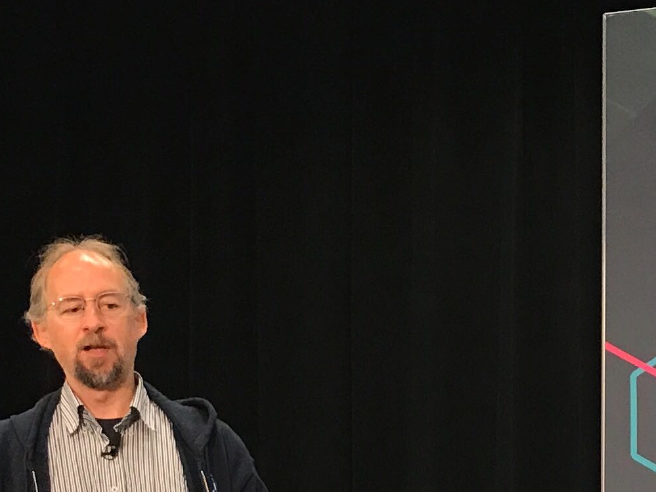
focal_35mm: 113
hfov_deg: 17.1
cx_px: 613
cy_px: 642
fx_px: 2141
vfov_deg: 12.7
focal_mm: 3.99
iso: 40
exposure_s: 1/15
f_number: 1.8
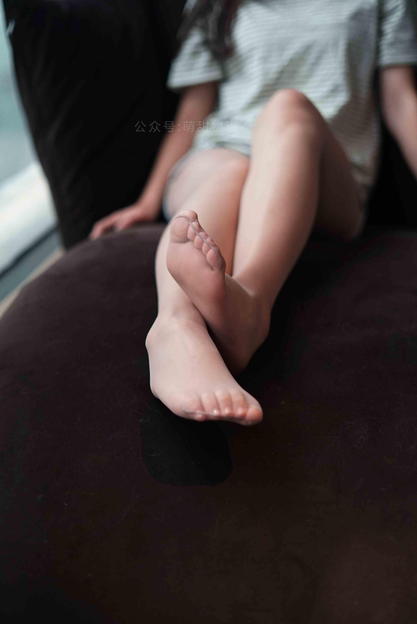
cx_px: 208
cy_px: 312
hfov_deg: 27.0
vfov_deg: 39.6
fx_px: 868
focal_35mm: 50
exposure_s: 1/640
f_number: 2
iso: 3200
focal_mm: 50
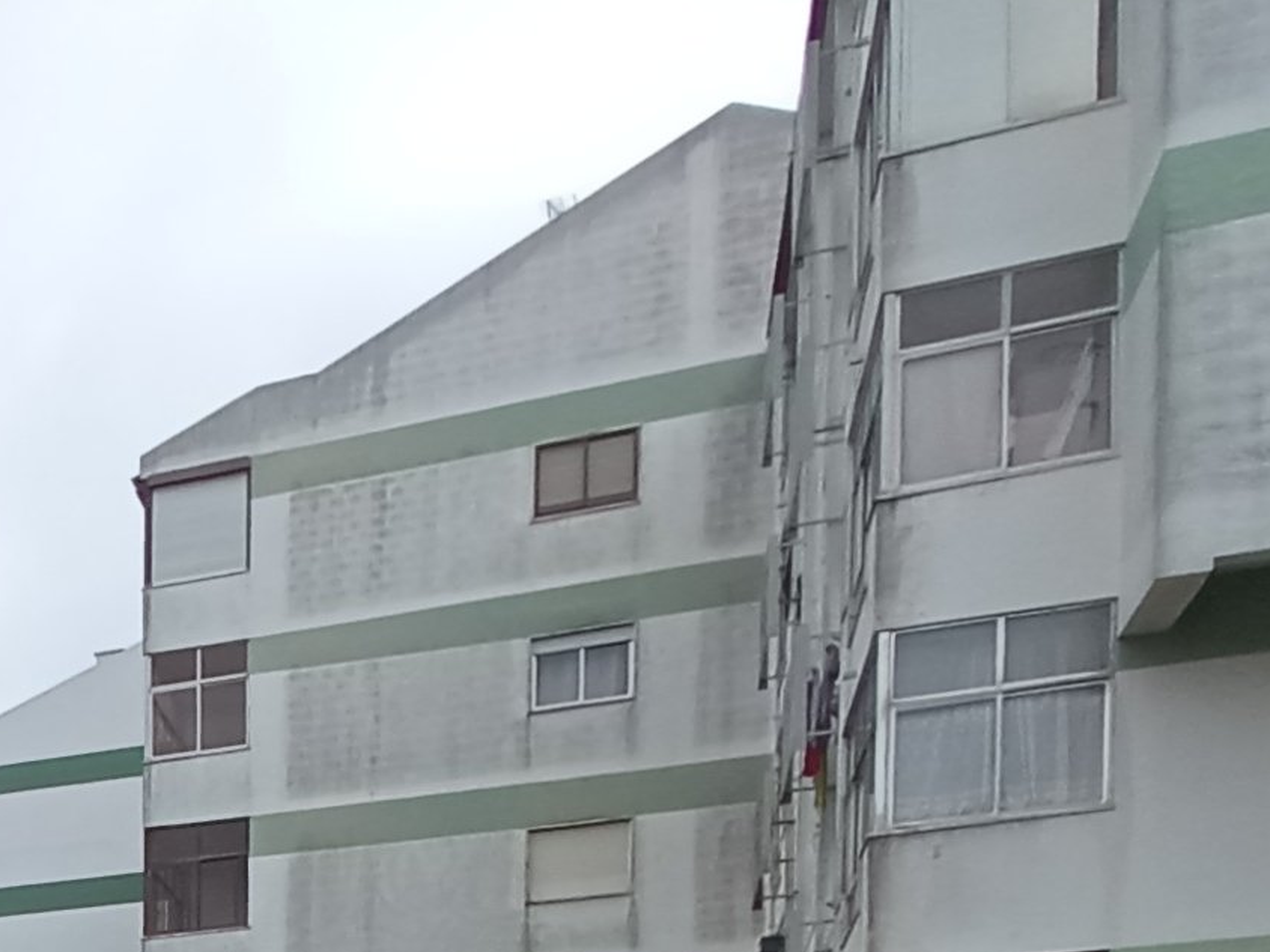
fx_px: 2128
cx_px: -570
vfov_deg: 20.6
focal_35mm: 58
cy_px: 1516
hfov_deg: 25.9
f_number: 2.2
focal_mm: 1.65
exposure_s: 1/973
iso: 112
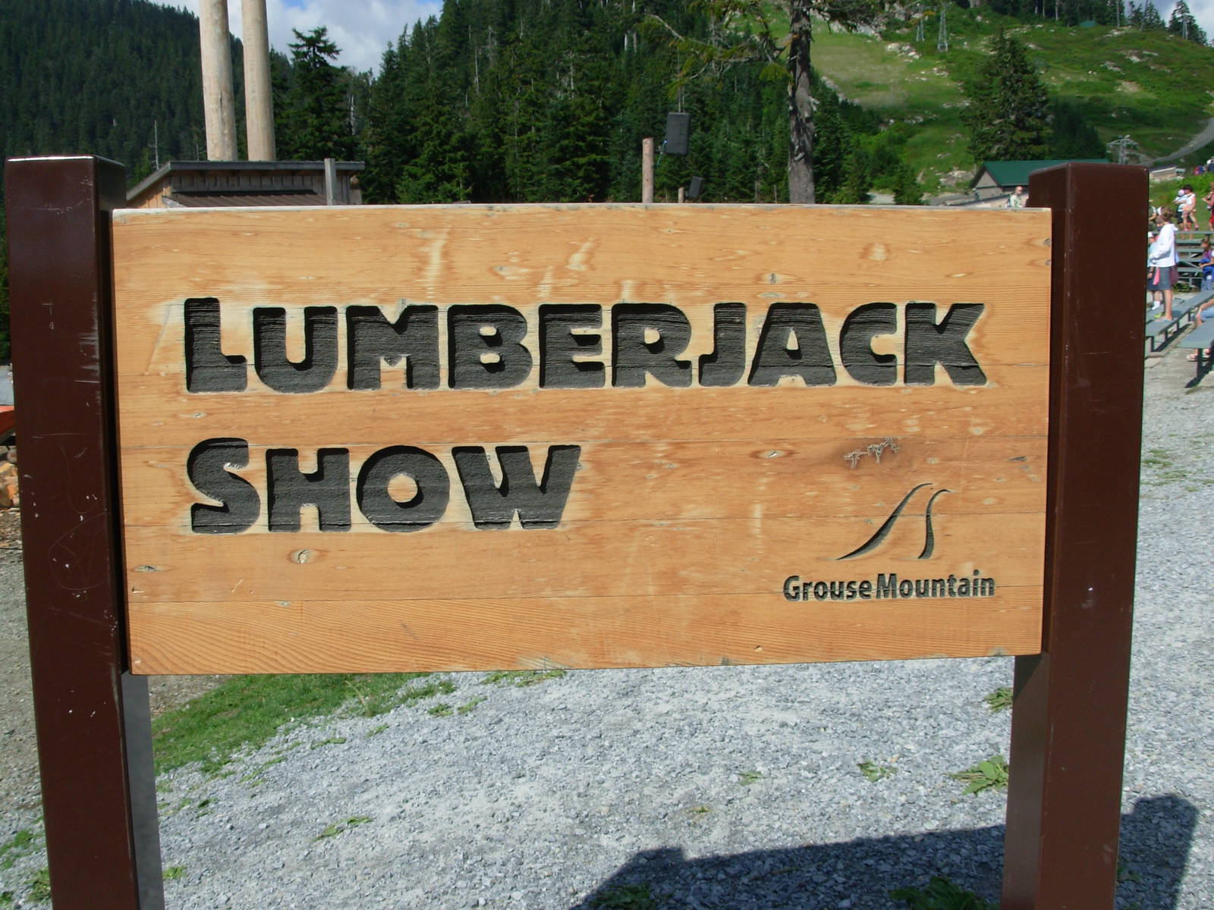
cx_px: 607
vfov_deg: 37.7
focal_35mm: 38
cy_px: 455
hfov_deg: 49.0
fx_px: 1333
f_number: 4.9
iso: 50
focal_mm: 6.3
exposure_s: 1/645
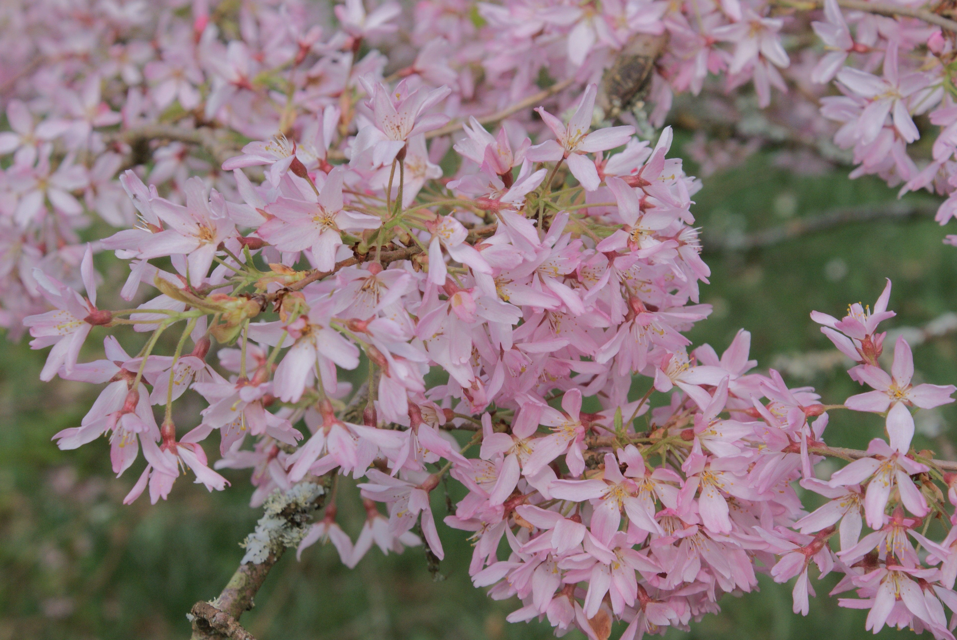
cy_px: 320
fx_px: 2795
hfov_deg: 19.4
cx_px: 478
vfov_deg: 13.1
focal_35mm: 105
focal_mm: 70
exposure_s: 1/125
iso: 250
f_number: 14
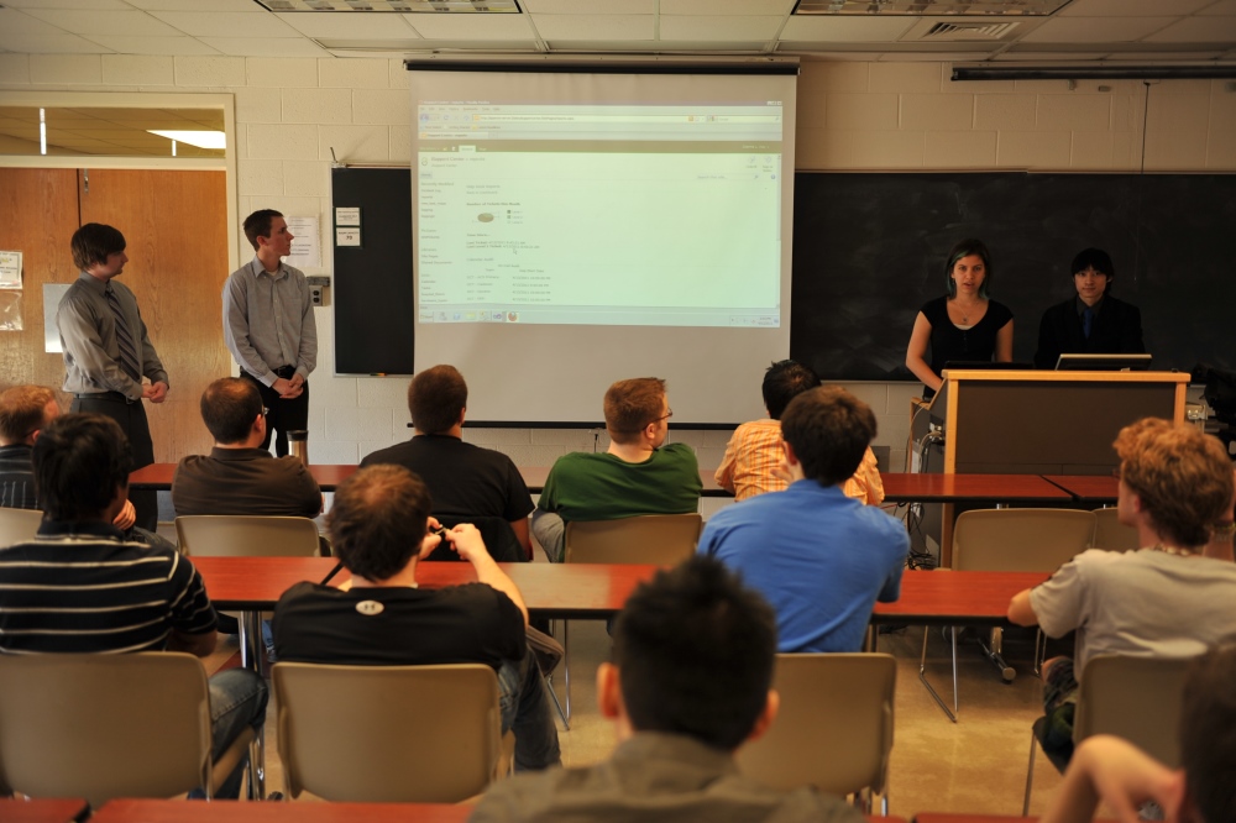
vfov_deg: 36.8
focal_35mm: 36
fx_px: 1236
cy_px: 412
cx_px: 618
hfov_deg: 53.1
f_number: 2.8
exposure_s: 1/60
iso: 250
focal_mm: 36
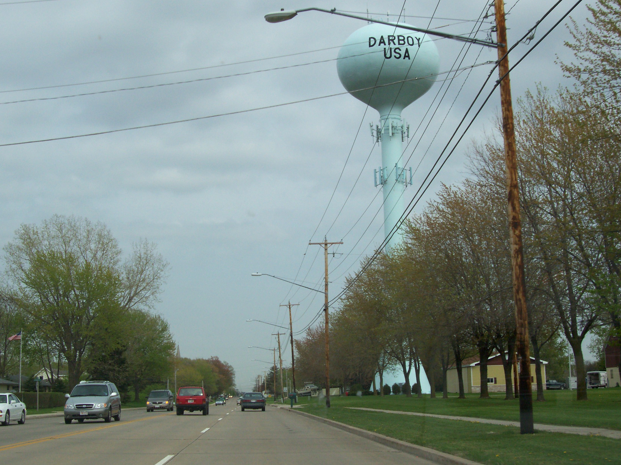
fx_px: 987
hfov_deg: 34.9
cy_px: 230
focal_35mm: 55
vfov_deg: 26.6
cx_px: 307
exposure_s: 1/299
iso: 80
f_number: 6.1
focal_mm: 8.7
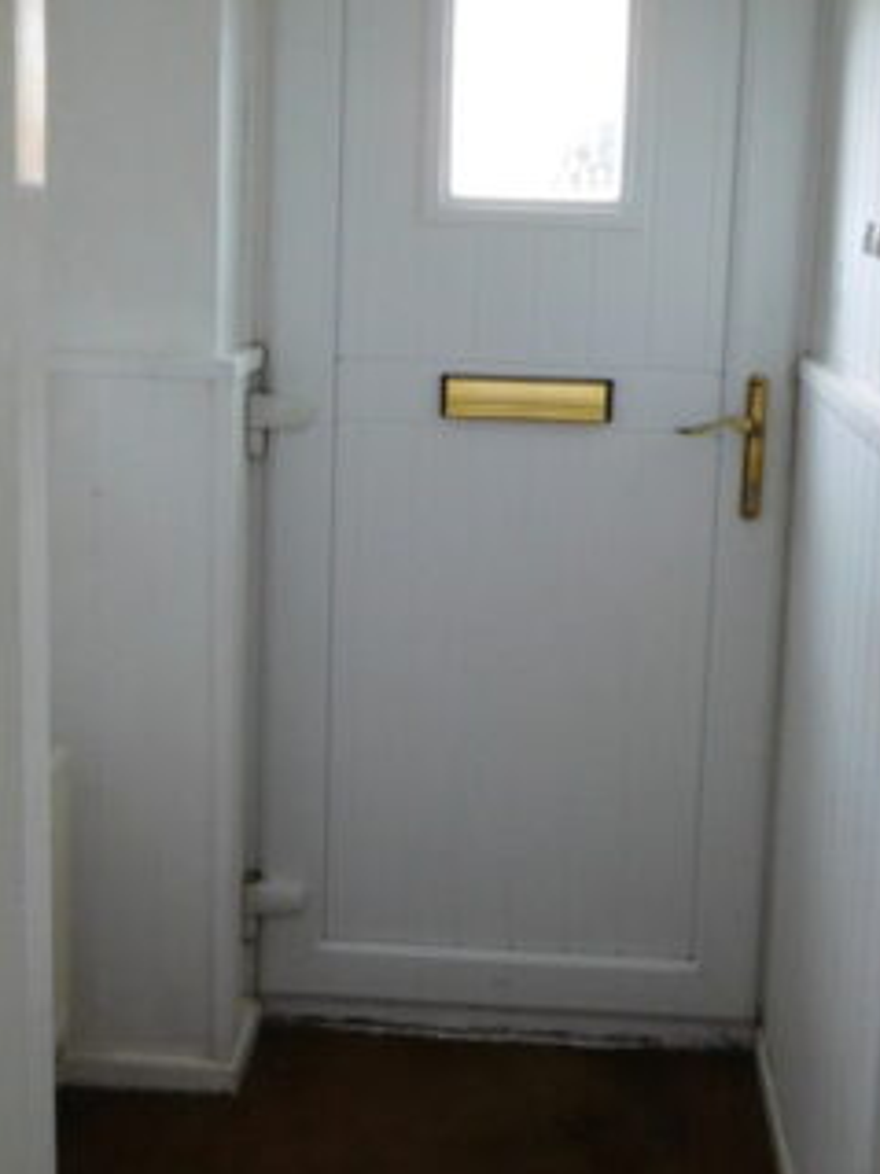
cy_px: 423
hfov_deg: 30.8
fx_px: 1594
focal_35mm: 47
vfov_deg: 40.1
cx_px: 471
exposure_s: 1/30
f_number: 3.4
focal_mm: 4.5
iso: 320
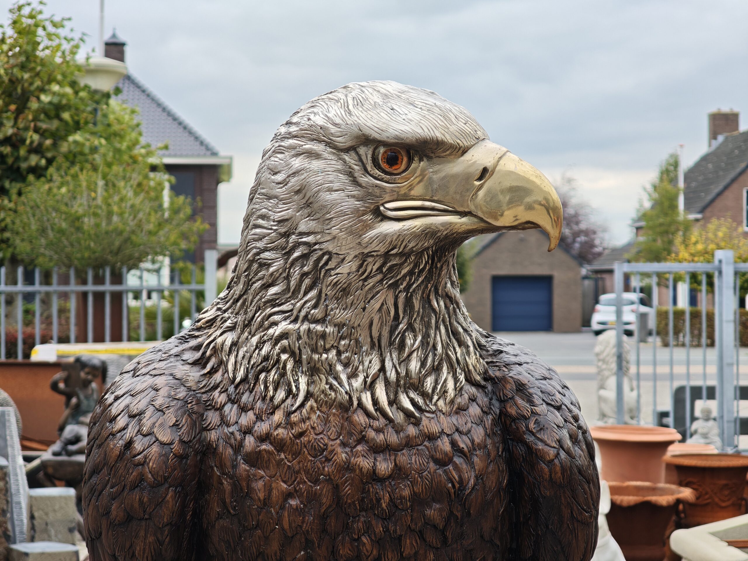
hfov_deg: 27.8
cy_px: 280
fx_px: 1513
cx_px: 374
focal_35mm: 70
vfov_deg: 21.0
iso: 50
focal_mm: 11.5
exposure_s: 1/370
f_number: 1.8
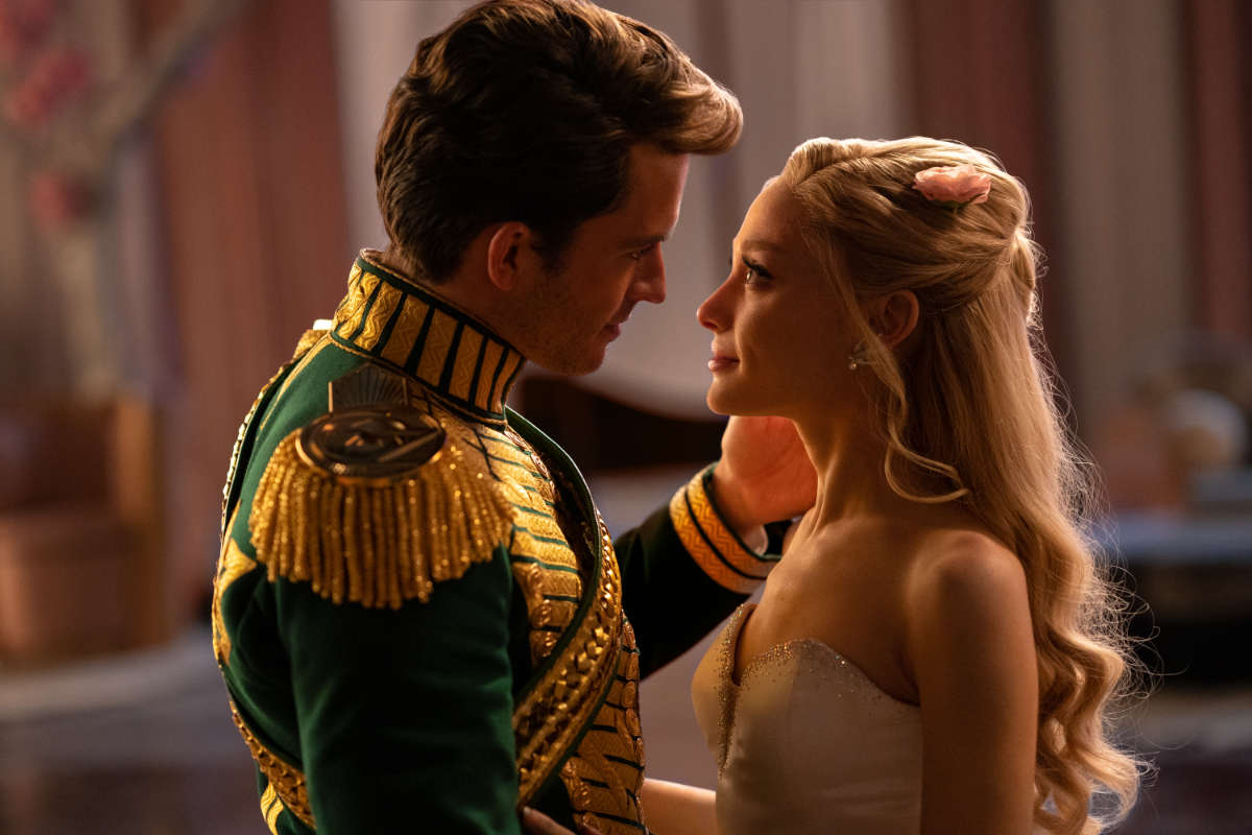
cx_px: 626
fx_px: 2956
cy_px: 418
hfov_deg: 23.9
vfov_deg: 16.1
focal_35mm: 85
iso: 3200
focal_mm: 85
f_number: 2
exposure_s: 1/160
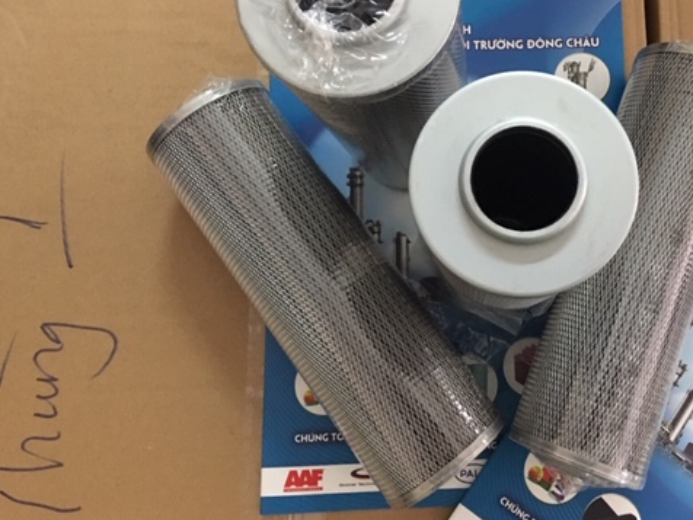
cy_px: 194
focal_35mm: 39
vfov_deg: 36.6
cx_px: 464
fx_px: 781
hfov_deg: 47.1
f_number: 2.2
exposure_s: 1/8
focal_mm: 4.15
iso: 160
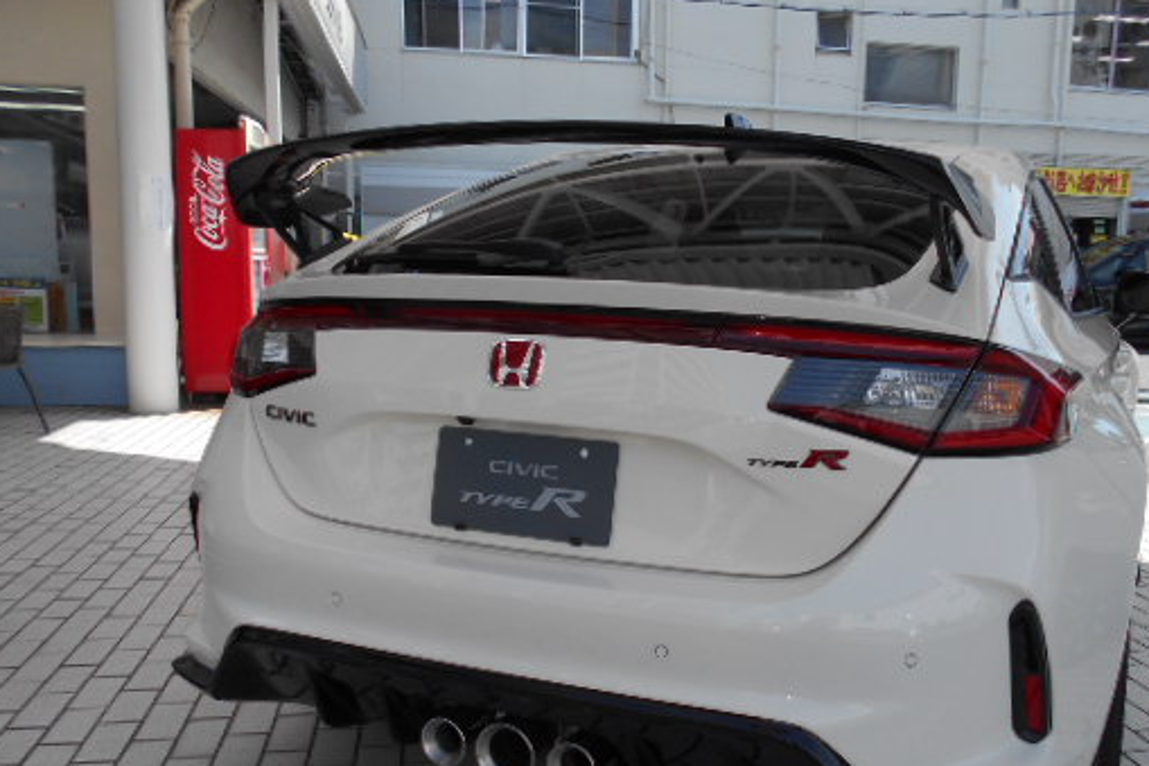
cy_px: 445
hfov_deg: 55.5
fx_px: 1085
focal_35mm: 34
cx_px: 675
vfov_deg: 38.8
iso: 80
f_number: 3.2
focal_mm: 4.6
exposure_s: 1/640
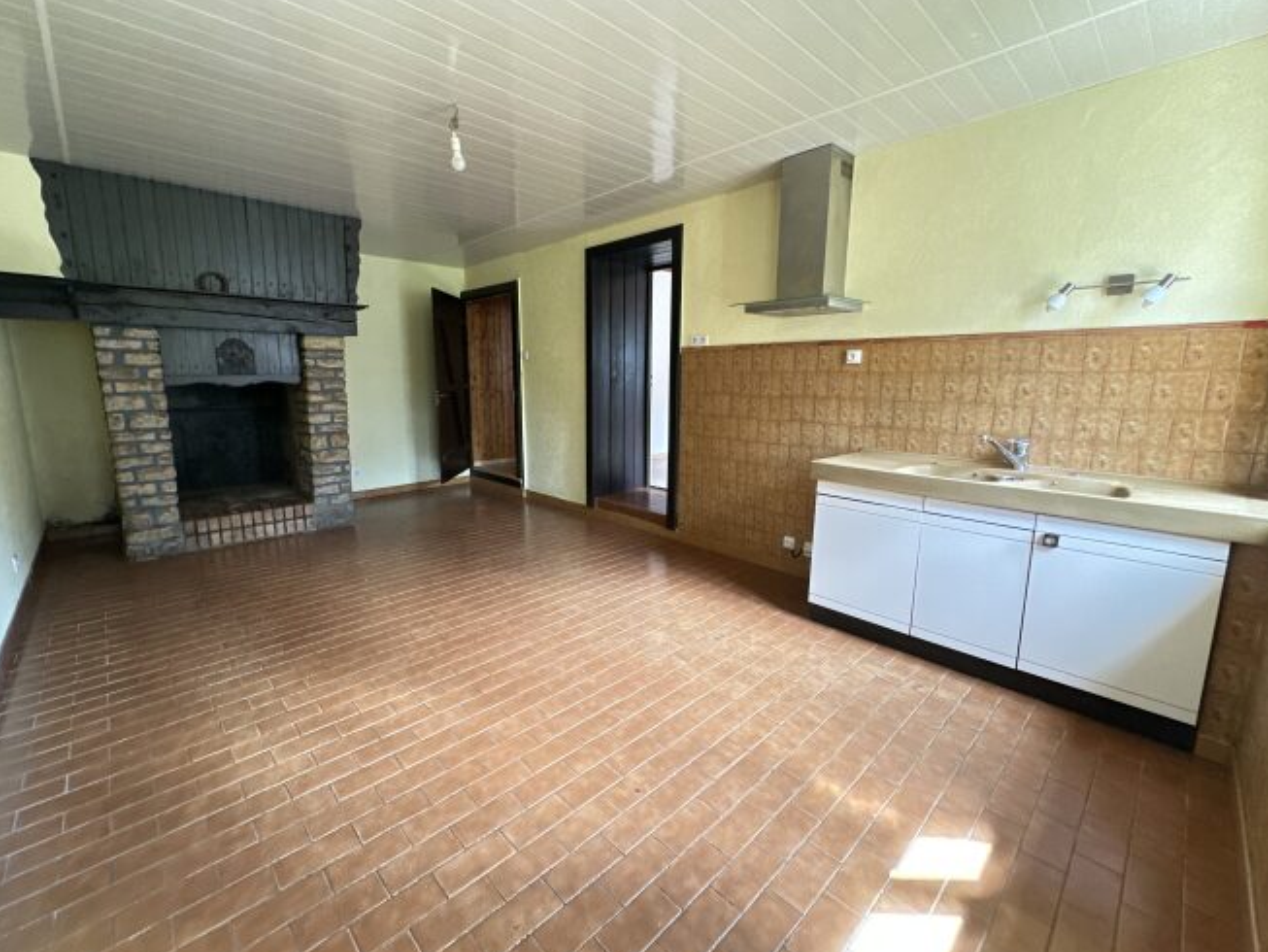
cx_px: 610
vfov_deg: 81.8
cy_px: 465
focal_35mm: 15
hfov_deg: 98.1
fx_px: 550
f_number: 2.2
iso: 400
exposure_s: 1/60
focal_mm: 2.22
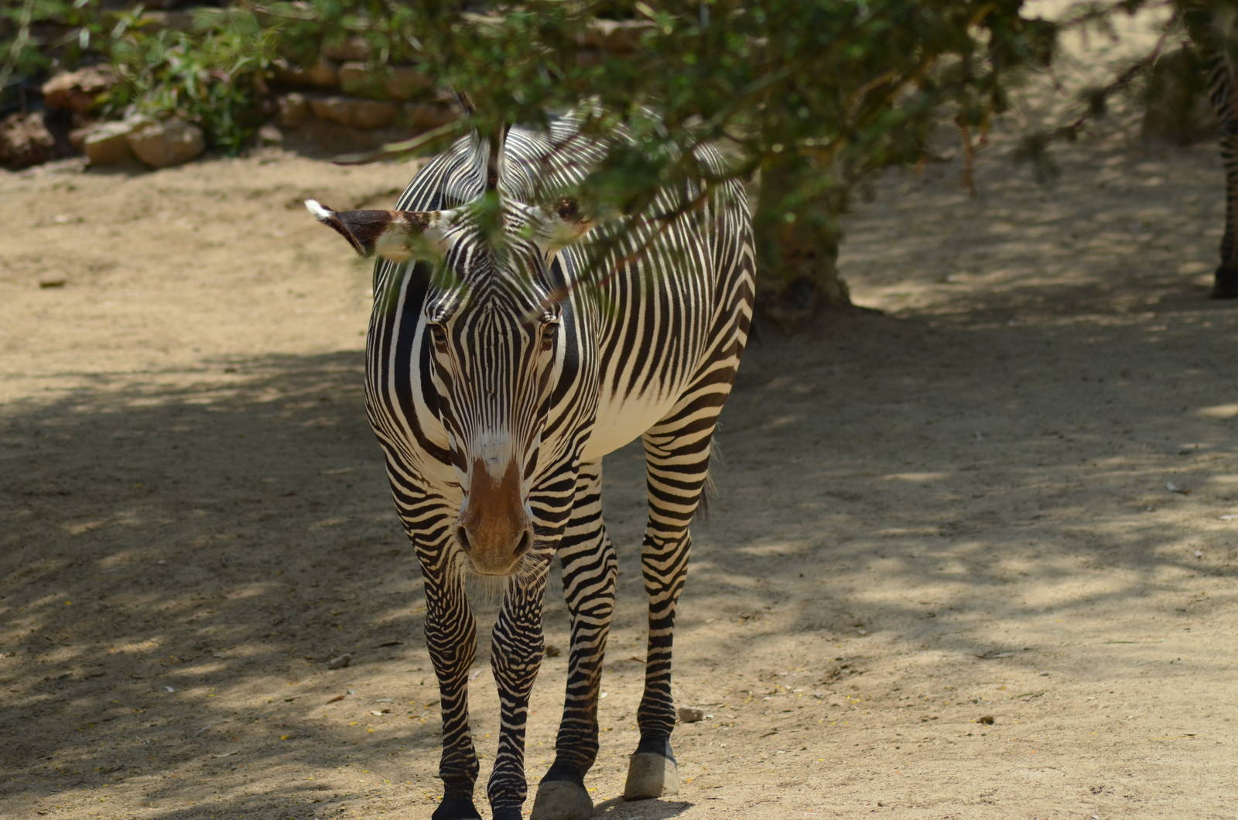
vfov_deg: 5.4
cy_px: 410
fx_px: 8752
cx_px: 619
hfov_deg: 8.1
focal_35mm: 255
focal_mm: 170
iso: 400
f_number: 5.6
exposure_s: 1/2000
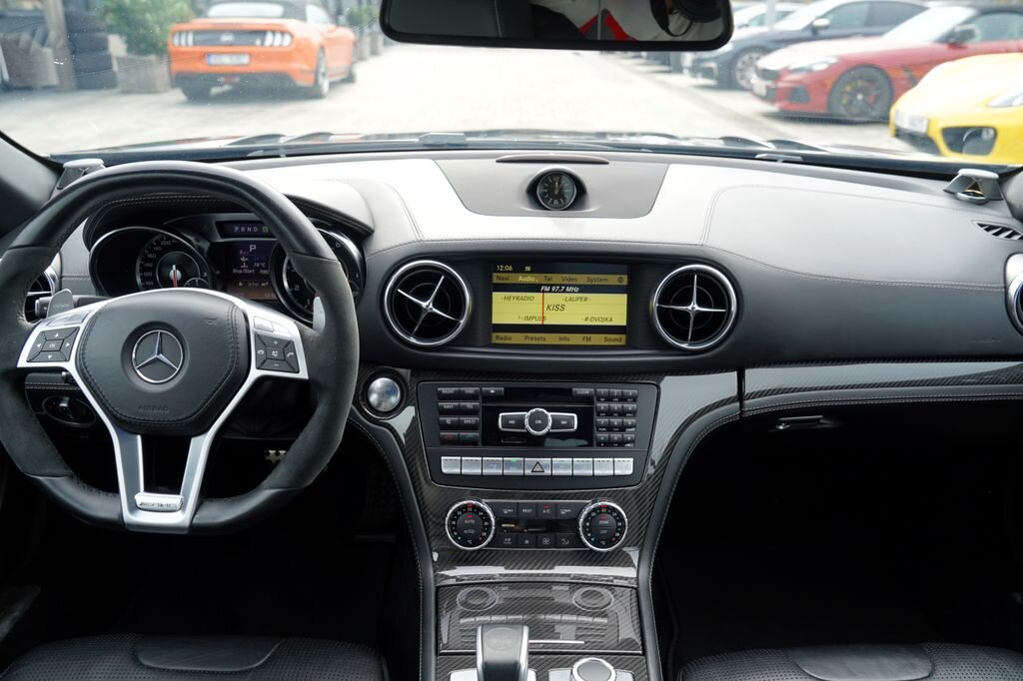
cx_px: 512
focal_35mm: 24
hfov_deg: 73.8
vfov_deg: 53.1
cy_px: 340
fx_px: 682
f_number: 4.5
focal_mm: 24
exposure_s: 1/100
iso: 100
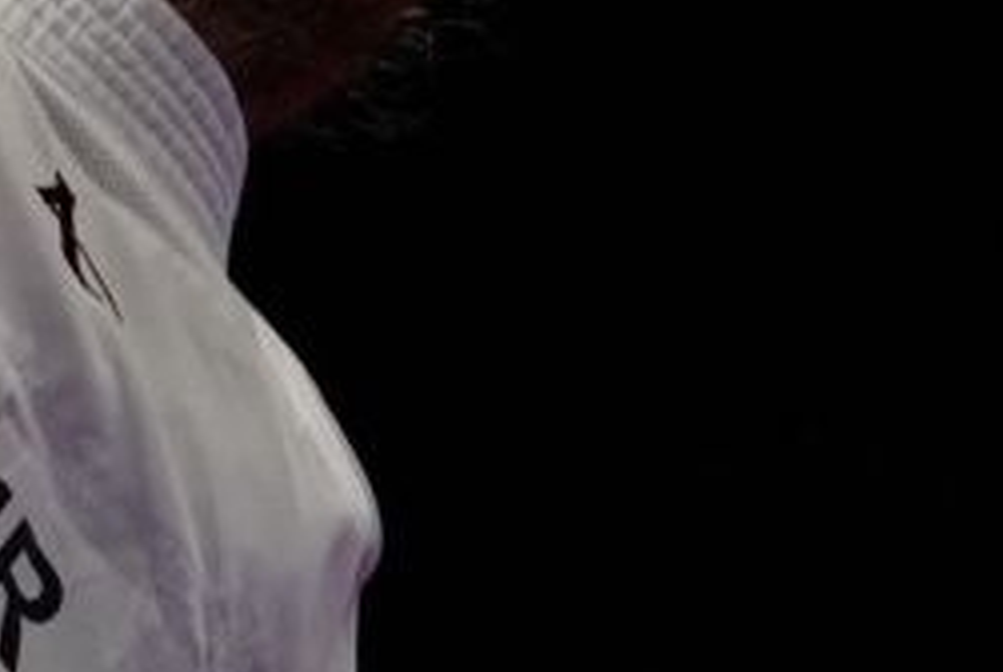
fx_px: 36345
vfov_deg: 1.1
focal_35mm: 1303
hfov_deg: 1.6
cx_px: -2098
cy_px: 604
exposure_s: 1/1000
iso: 2500
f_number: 2.8
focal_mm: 182
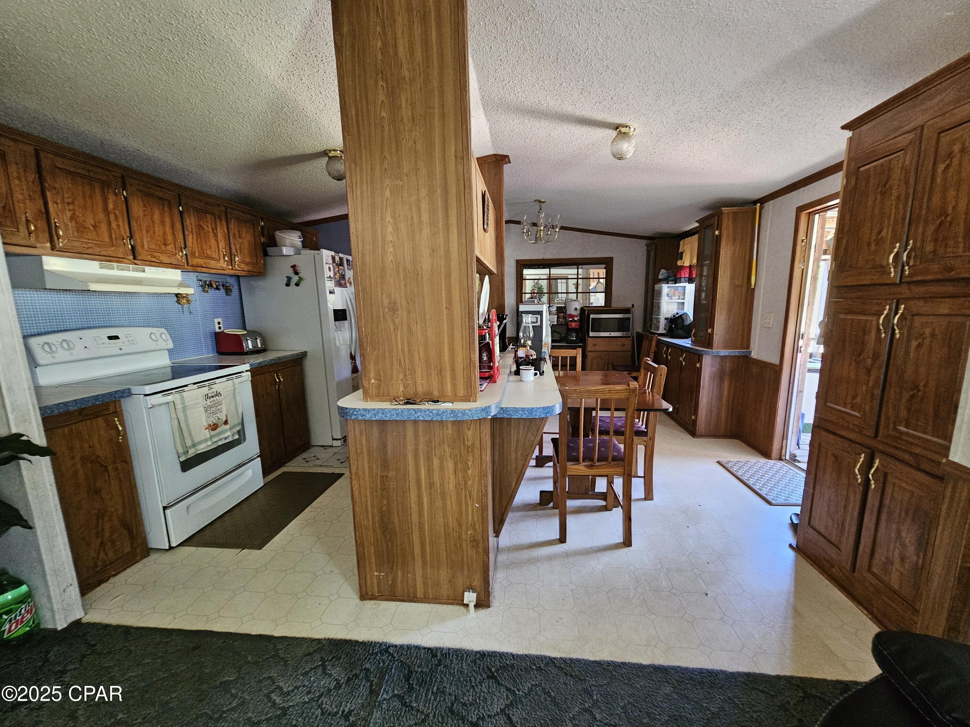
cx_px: 485
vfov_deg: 89.9
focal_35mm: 13
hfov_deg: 106.2
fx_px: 364
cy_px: 364
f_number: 2.2
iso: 640
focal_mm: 2.2
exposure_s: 1/30
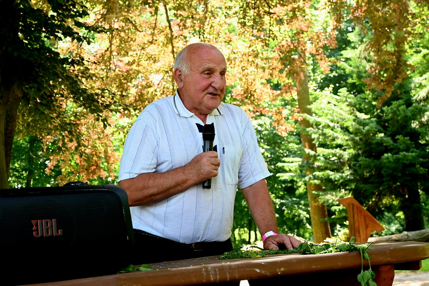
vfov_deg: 22.6
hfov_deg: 33.4
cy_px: 143
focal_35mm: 60
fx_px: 715
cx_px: 214
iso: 720
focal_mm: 40
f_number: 5.6
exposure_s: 1/125
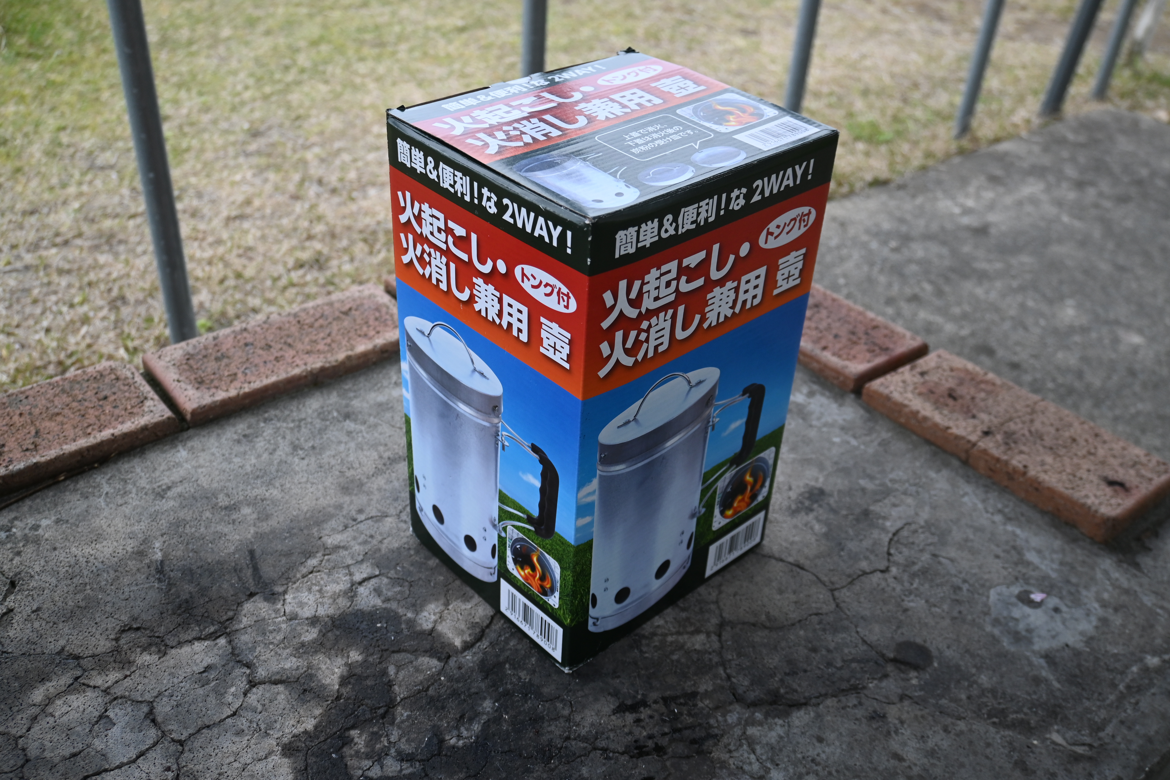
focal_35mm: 32
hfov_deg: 58.3
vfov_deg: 40.8
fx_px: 1048
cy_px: 390
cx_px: 585
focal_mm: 21.5
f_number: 4
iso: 360
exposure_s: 1/250
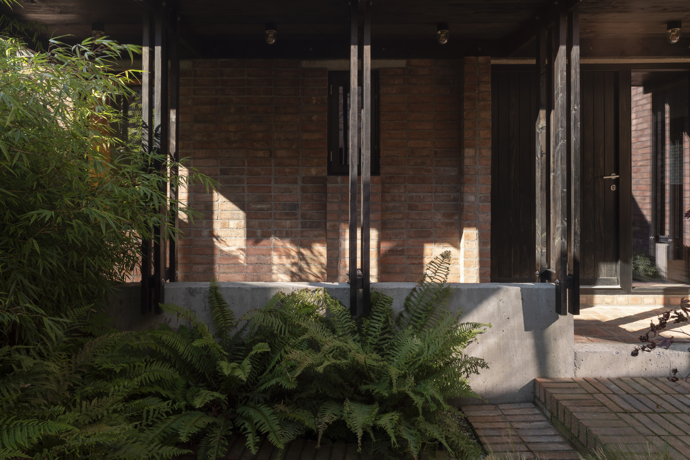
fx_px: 460
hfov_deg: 73.7
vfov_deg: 53.1
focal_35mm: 24
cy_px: 230
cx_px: 345
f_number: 14
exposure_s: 1/13
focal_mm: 24
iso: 100
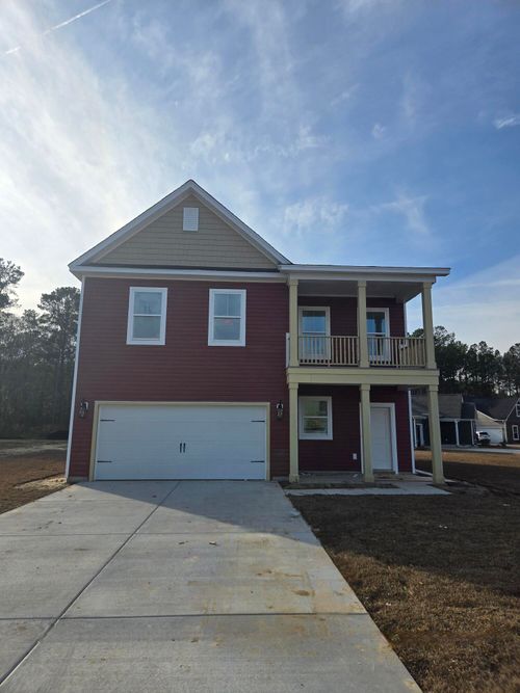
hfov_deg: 58.9
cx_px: 260
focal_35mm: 23
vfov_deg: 73.9
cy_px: 346
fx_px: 461
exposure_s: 1/2500
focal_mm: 5.4
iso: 25
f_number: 1.8
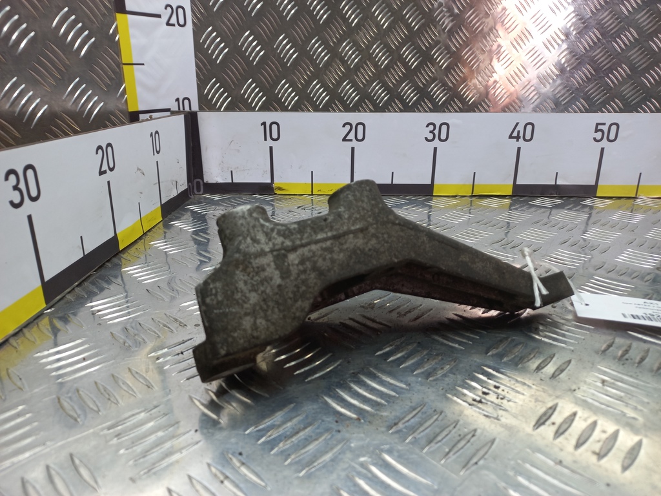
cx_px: 330
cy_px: 248
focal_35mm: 25
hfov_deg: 69.4
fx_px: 477
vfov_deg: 54.9
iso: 40
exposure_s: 1/50
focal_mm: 4.6
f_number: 1.8
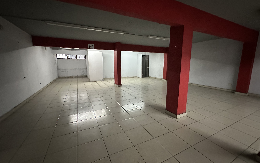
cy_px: 81
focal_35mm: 15
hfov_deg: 101.5
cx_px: 129
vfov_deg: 74.8
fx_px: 106
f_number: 2.2
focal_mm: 2.22
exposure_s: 1/60
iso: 800
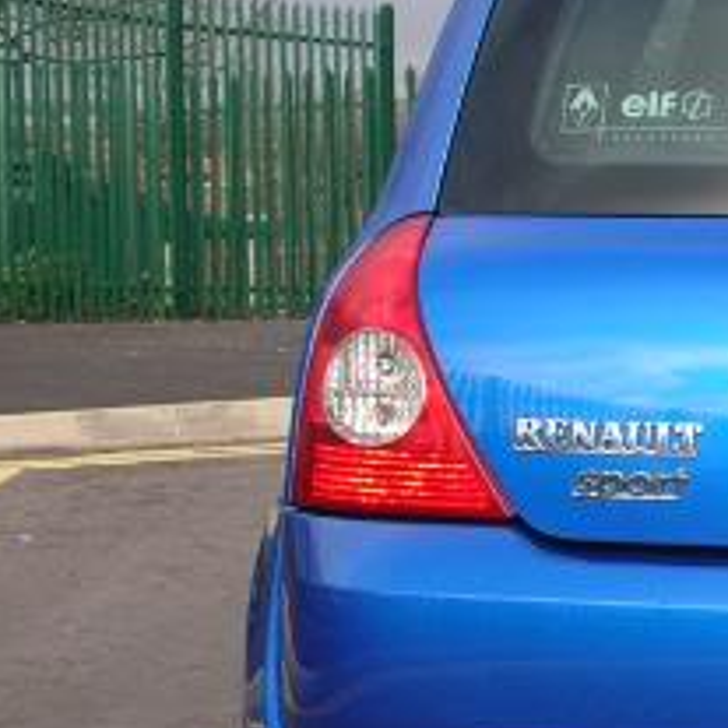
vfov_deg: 12.5
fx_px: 3307
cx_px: 981
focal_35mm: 139
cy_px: 491
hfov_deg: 12.1
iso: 50
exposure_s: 1/218
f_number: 3.3
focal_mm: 8.5
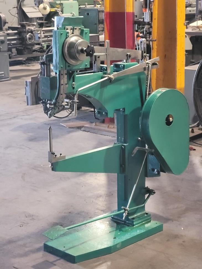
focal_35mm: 76
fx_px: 591
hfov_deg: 19.4
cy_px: 134
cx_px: 101
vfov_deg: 25.7
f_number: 2.4
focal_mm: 7.12
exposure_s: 1/40
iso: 800
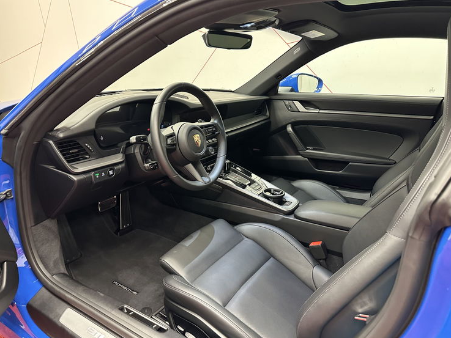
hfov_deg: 69.4
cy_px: 166
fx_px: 326
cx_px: 224
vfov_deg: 54.9
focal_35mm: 25
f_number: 1.78
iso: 500
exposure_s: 1/50
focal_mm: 6.86
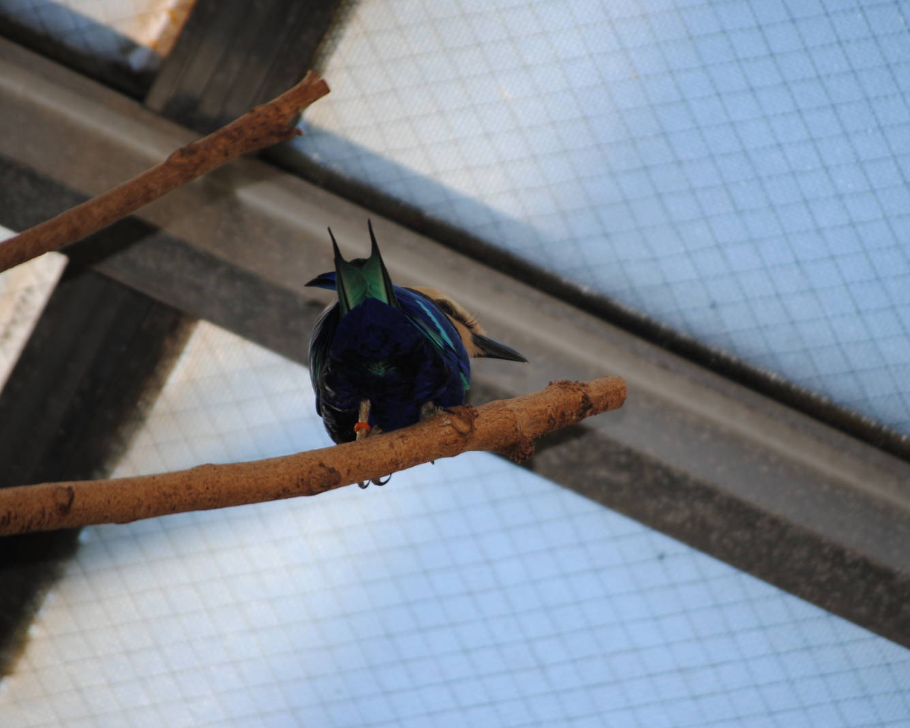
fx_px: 8645
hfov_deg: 6.0
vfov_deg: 4.8
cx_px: 447
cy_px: 364
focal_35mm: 321
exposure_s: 1/125
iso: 125
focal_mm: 190
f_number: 5.6
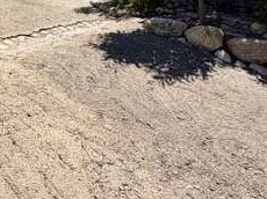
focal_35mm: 39
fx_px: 301
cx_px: 71
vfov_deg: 31.0
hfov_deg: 46.4
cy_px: -39
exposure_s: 1/789
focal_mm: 2.22
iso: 20
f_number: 2.2
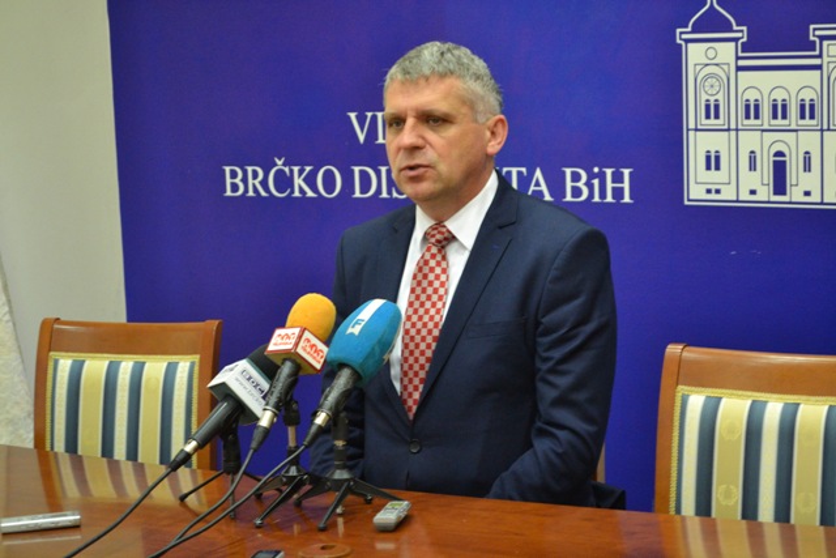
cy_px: 279
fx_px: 1916
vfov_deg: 16.6
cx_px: 418
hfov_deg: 24.6
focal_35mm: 82
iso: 2800
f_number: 5.6
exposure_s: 1/60
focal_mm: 55
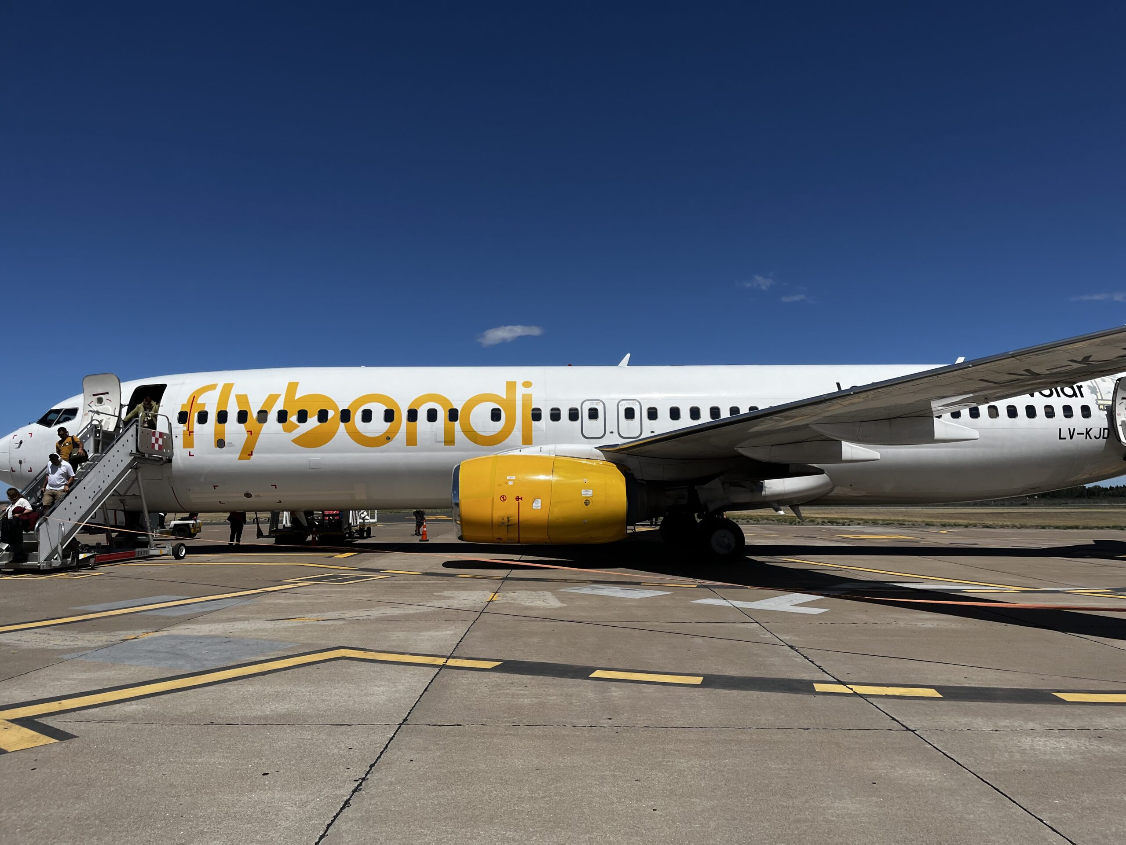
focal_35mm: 26
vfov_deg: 53.1
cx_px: 563
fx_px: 846
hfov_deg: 67.3
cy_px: 422
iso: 50
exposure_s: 1/9091
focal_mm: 5.1
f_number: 1.6
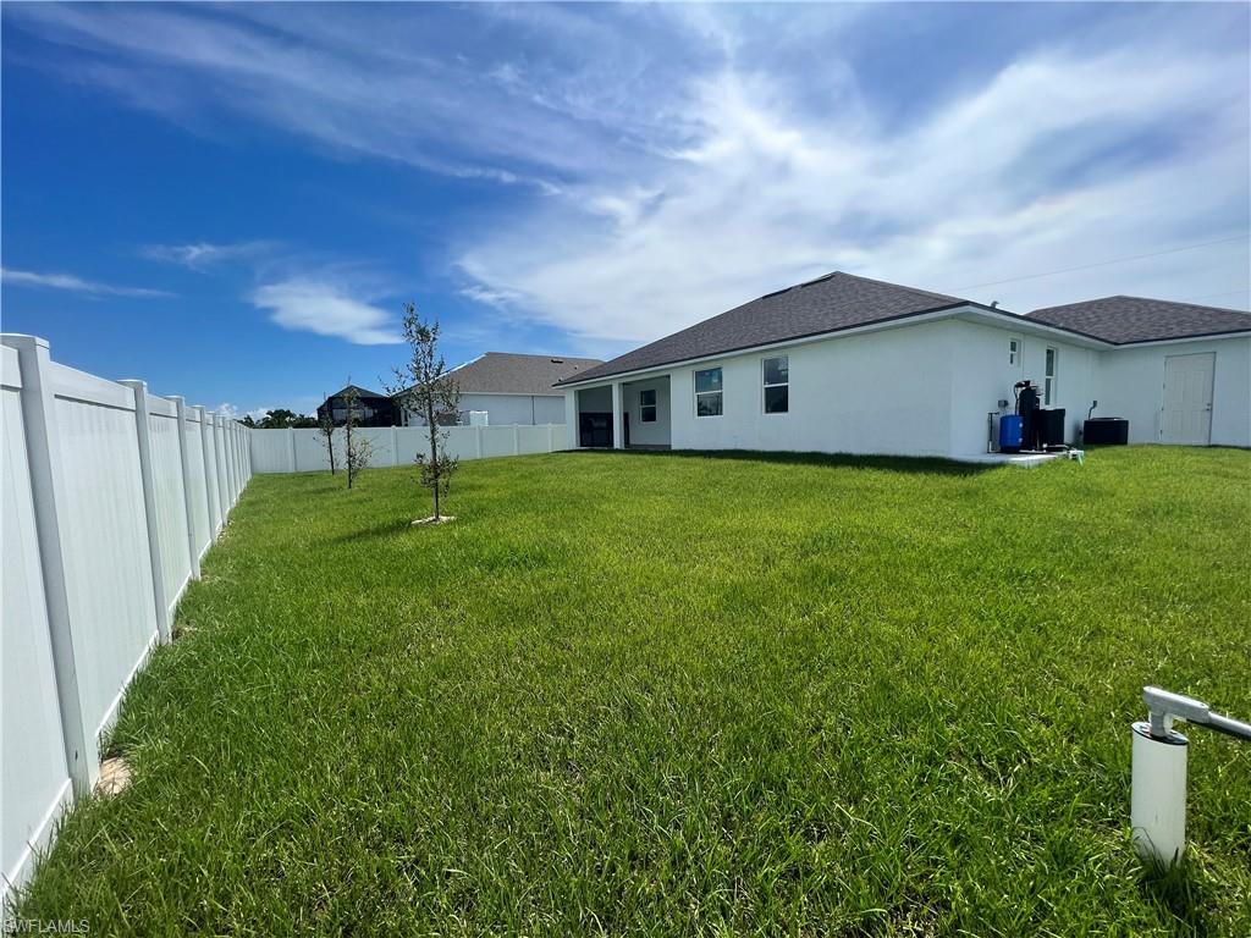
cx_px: 626
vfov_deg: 89.9
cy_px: 469
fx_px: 470
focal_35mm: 13
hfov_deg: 106.2
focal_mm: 1.57
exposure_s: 1/2016
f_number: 1.8
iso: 32
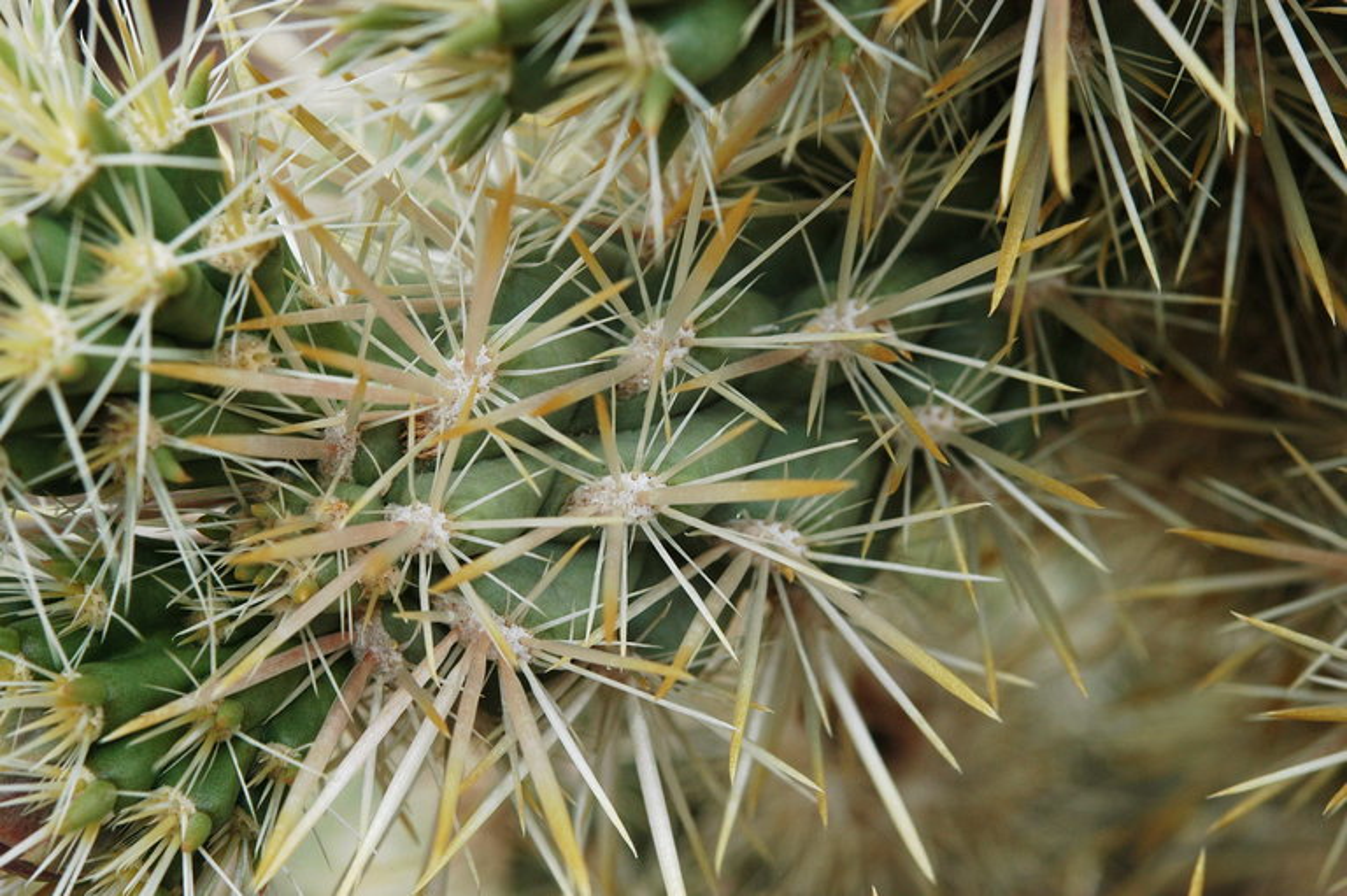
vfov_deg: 15.2
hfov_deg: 22.6
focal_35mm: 90
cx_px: 674
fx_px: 3365
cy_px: 448
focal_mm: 60
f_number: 9
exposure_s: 1/180
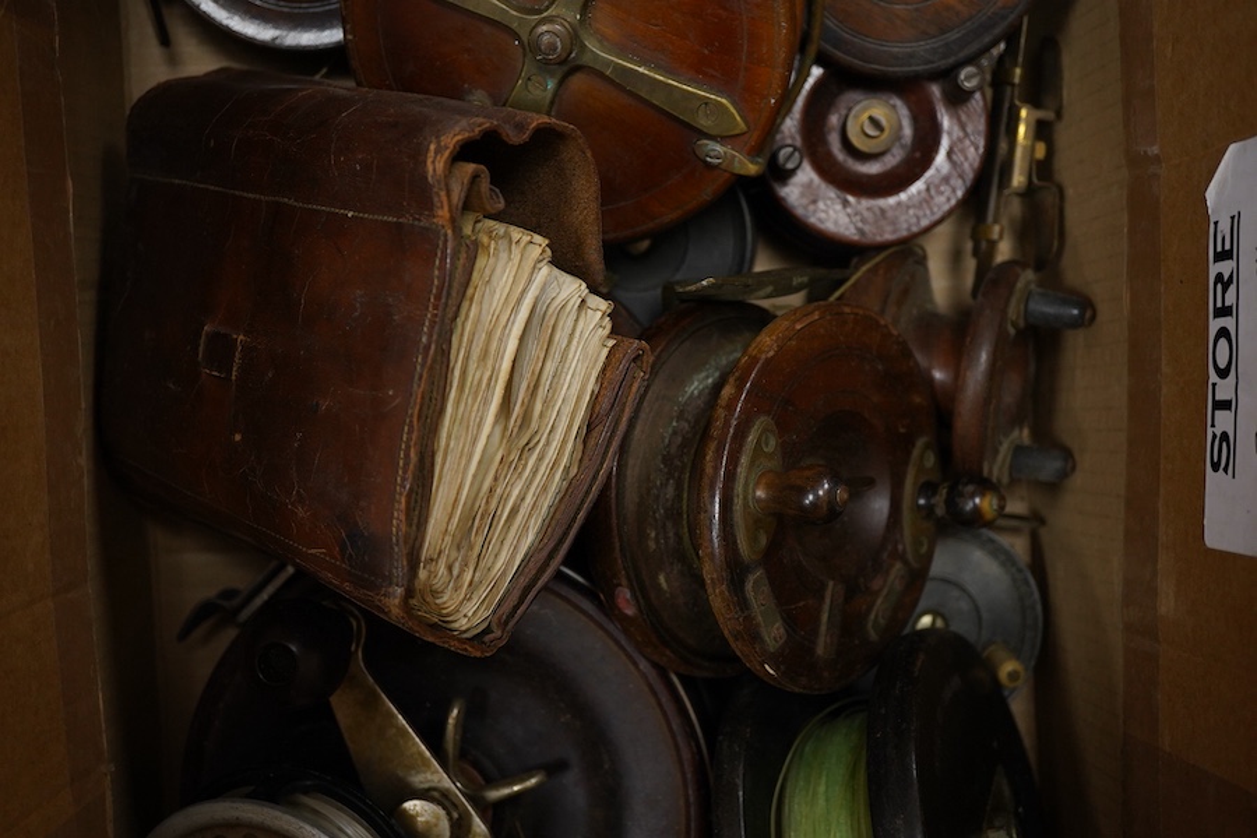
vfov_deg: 29.9
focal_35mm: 45
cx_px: 628
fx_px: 1571
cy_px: 419
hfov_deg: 43.6
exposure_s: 1/125
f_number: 6.3
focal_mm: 30
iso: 1250
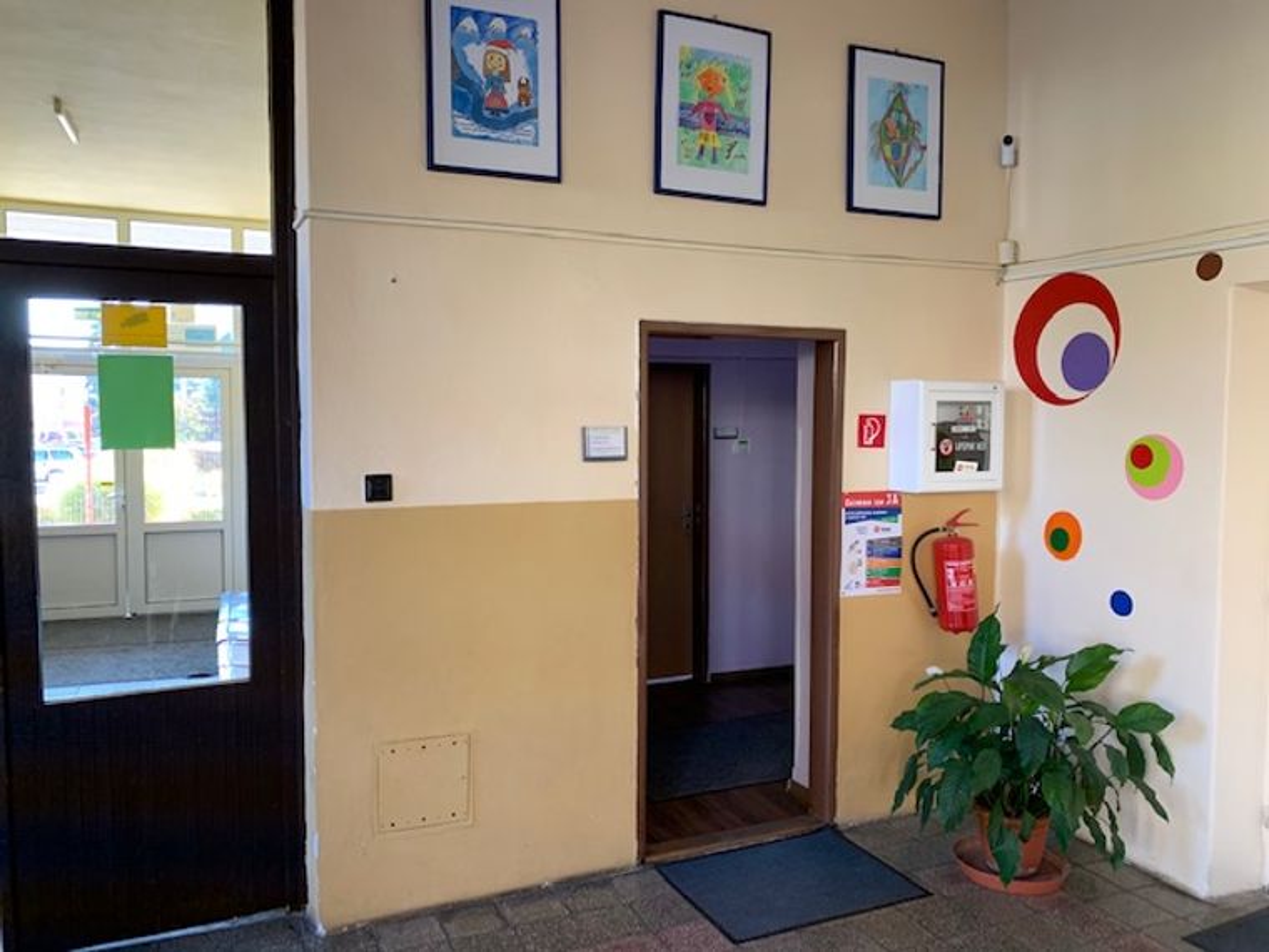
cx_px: 634
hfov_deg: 67.3
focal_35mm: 26
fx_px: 953
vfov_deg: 53.1
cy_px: 476
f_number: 1.8
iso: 125
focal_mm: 4.25
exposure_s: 1/60
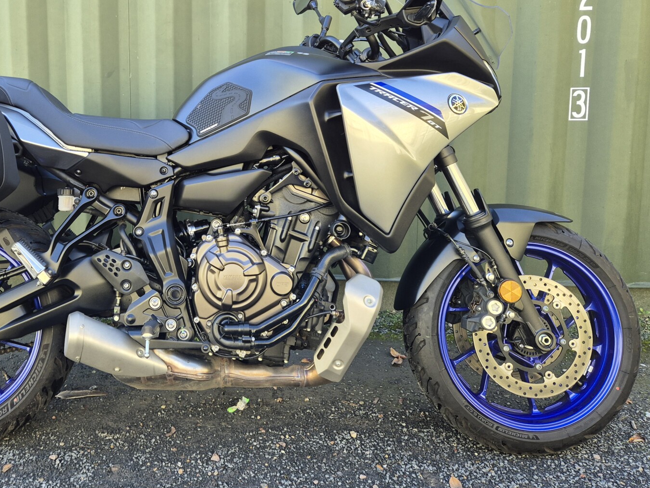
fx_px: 638
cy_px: 145
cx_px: 196
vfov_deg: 41.0
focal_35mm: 34
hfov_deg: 52.5
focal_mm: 5.4
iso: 80
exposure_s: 1/180
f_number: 1.8
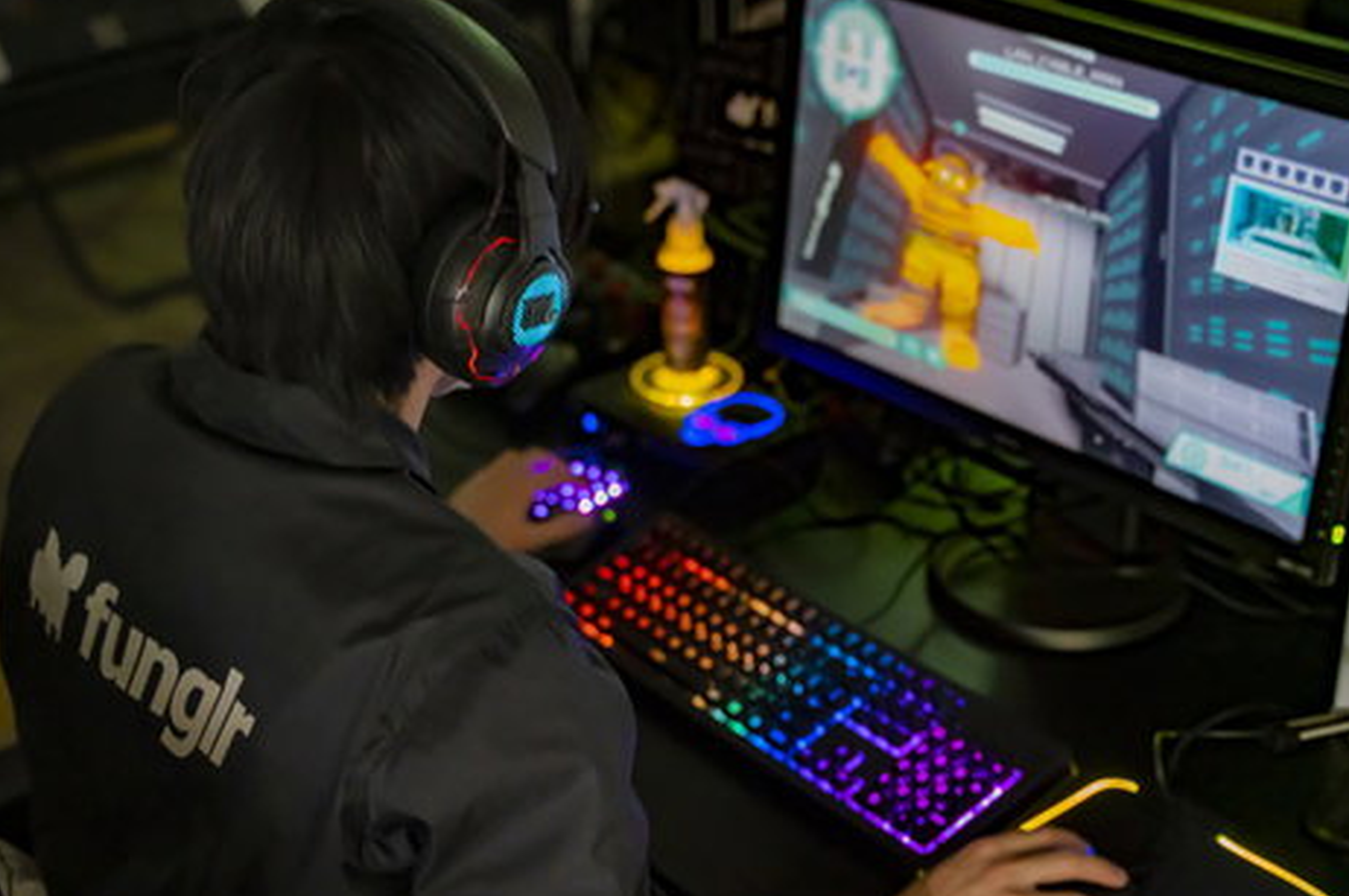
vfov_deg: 25.9
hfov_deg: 38.2
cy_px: 442
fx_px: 1946
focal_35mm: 52
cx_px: 718
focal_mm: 48
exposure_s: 1/50
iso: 12800
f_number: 2.8
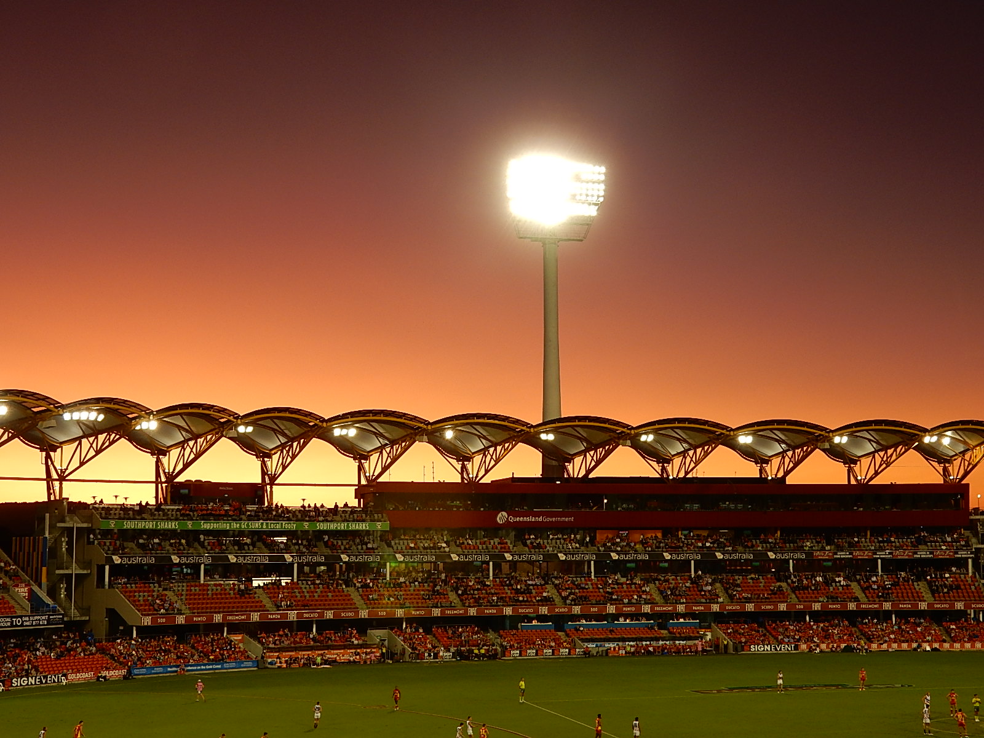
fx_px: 1450
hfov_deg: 37.5
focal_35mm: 51
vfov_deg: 28.6
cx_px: 492
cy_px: 369
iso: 125
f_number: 4.5
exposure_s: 1/50
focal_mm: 9
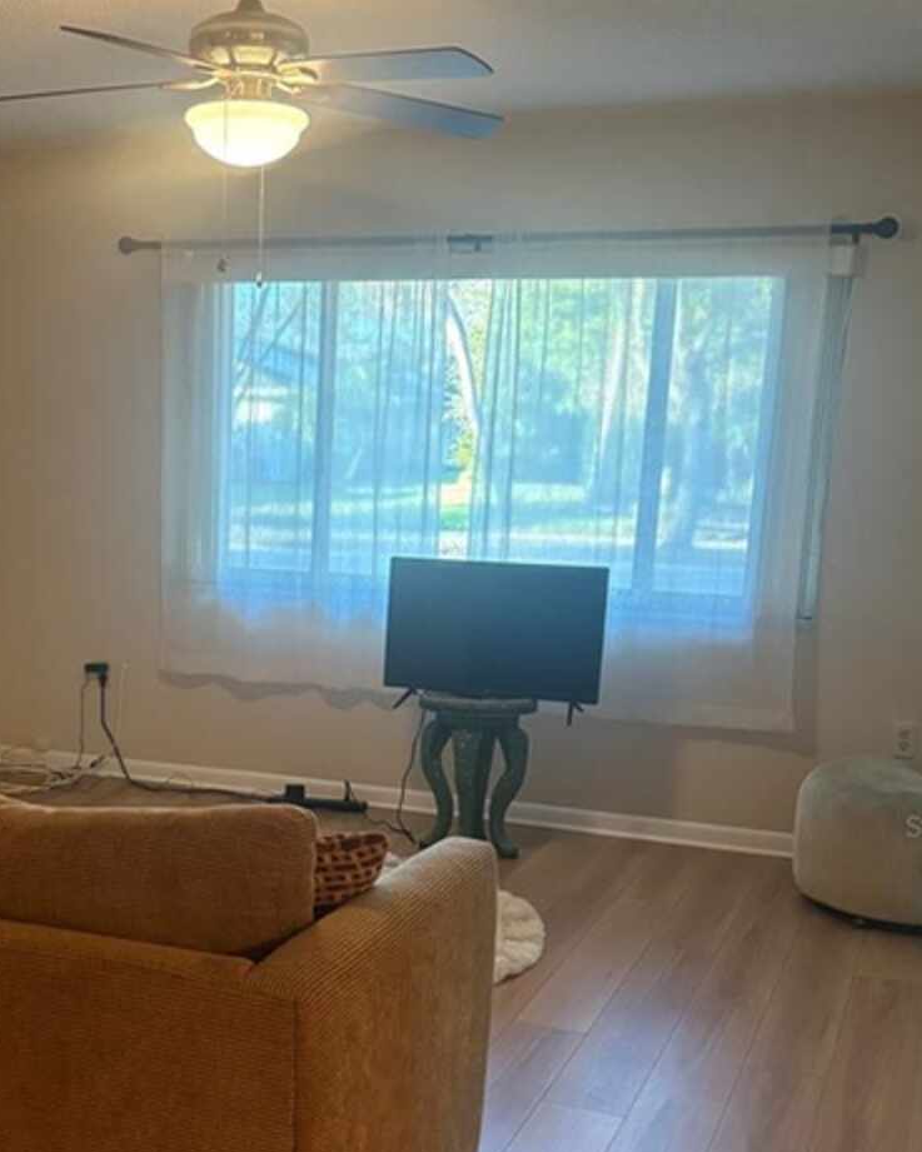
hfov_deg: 31.5
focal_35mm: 47
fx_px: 1603
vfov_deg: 38.8
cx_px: 231
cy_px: 826
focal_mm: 5.96
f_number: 1.6
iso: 500
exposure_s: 1/60
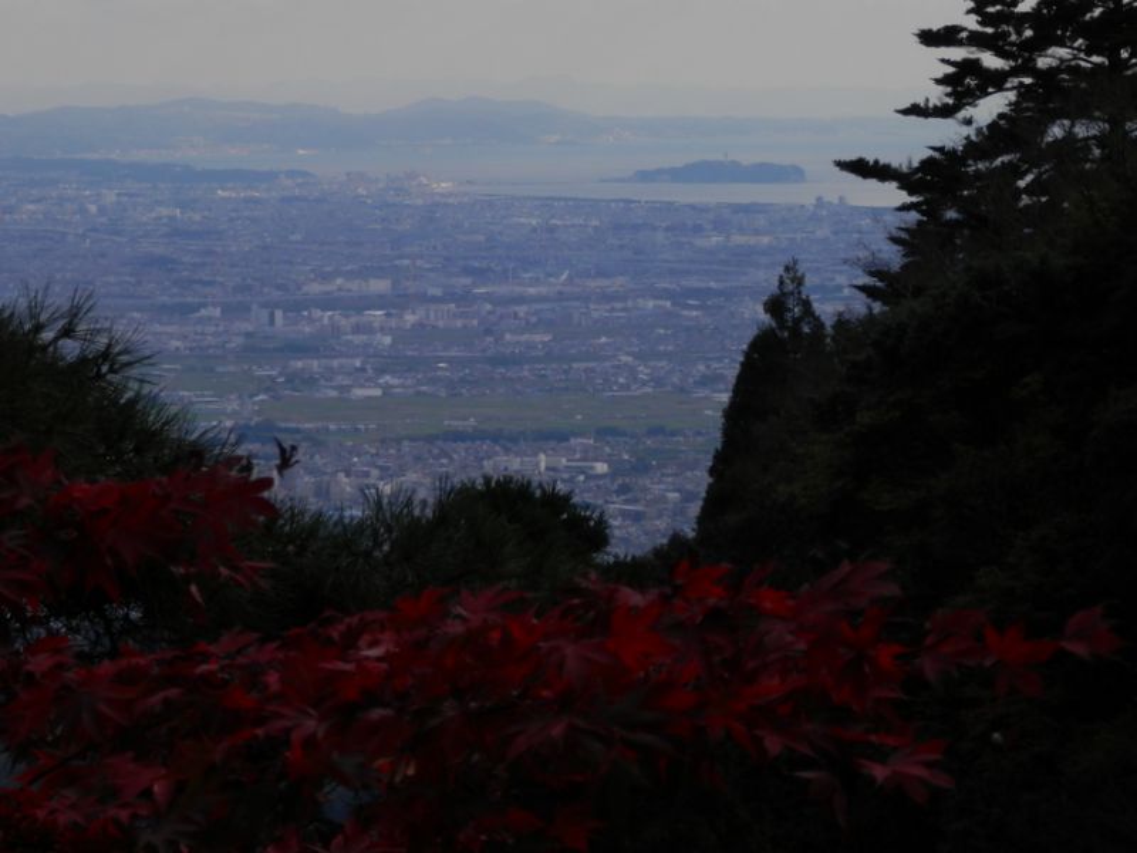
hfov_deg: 9.7
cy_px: 426
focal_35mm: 204
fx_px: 6701
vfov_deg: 7.3
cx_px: 568
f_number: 5.9
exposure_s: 1/320
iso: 80
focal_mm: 36.5
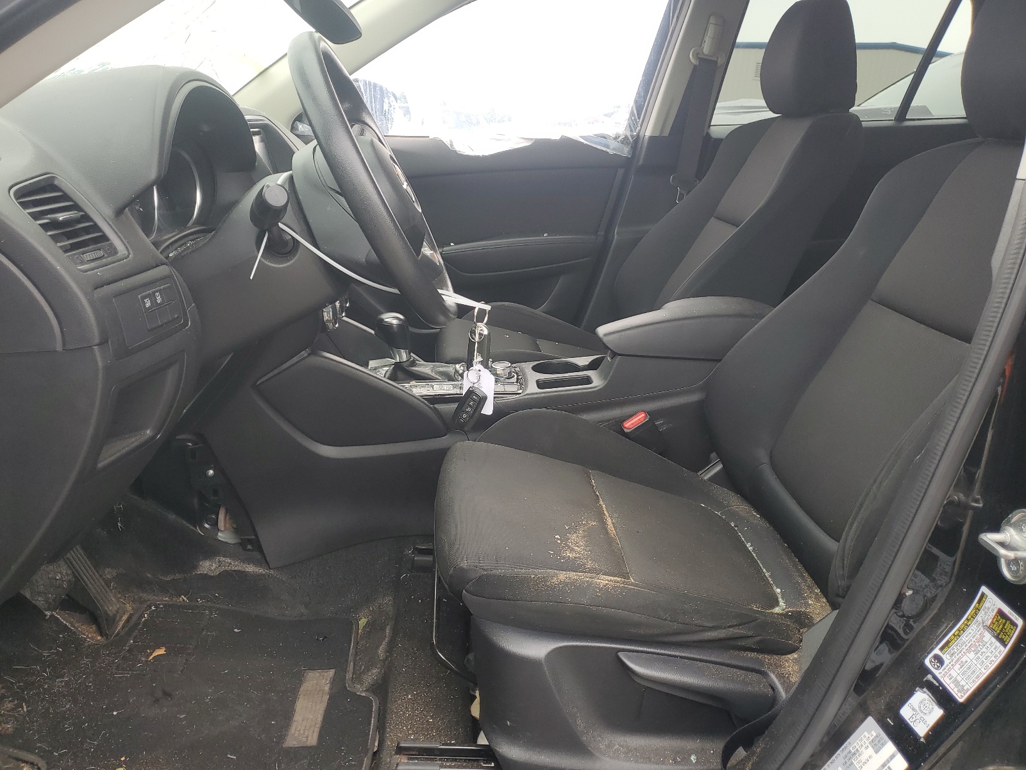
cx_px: 513
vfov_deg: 53.1
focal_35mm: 26
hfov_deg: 67.3
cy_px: 385
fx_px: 771
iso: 50
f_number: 1.5
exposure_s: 1/270
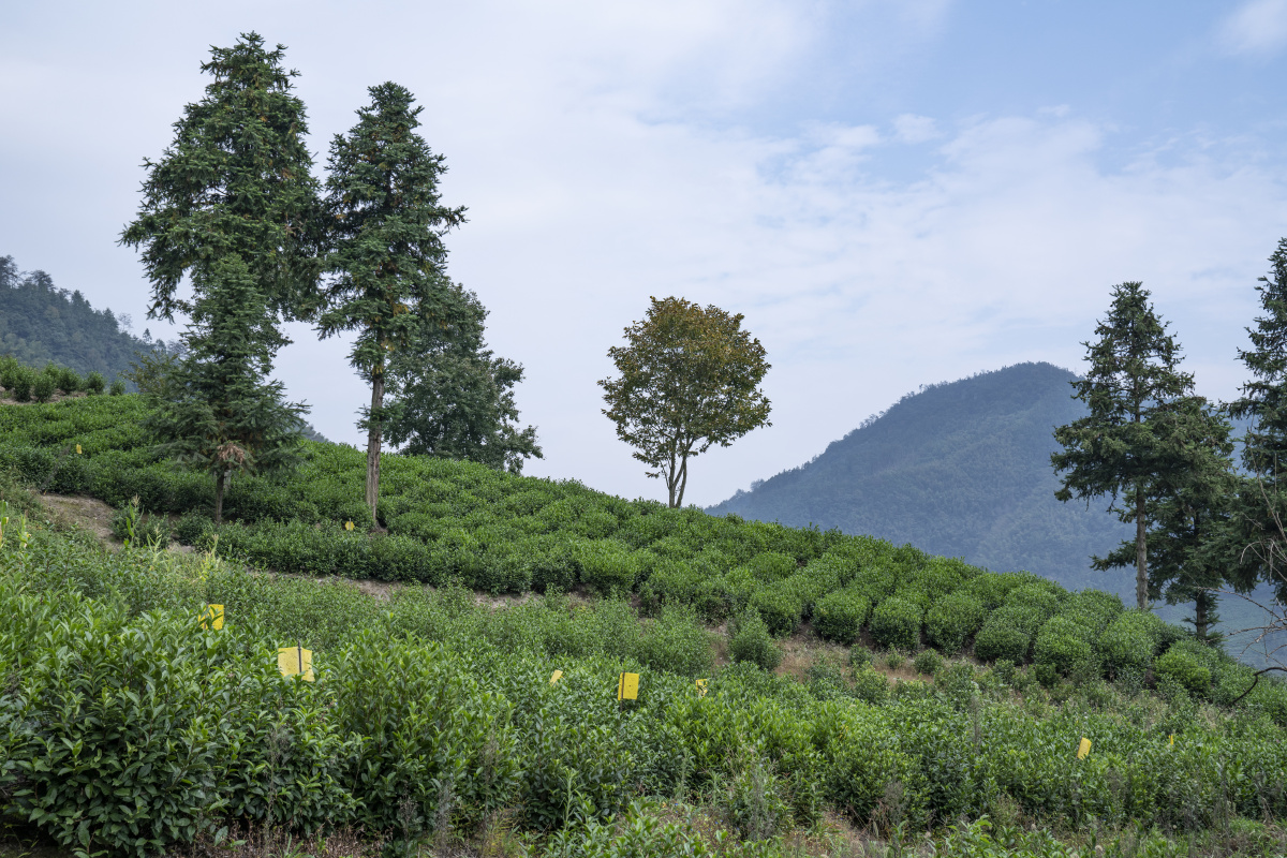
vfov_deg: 34.2
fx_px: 1394
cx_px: 644
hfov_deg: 49.6
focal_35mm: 39
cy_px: 429
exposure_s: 1/640
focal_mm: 39
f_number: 7.1
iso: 200
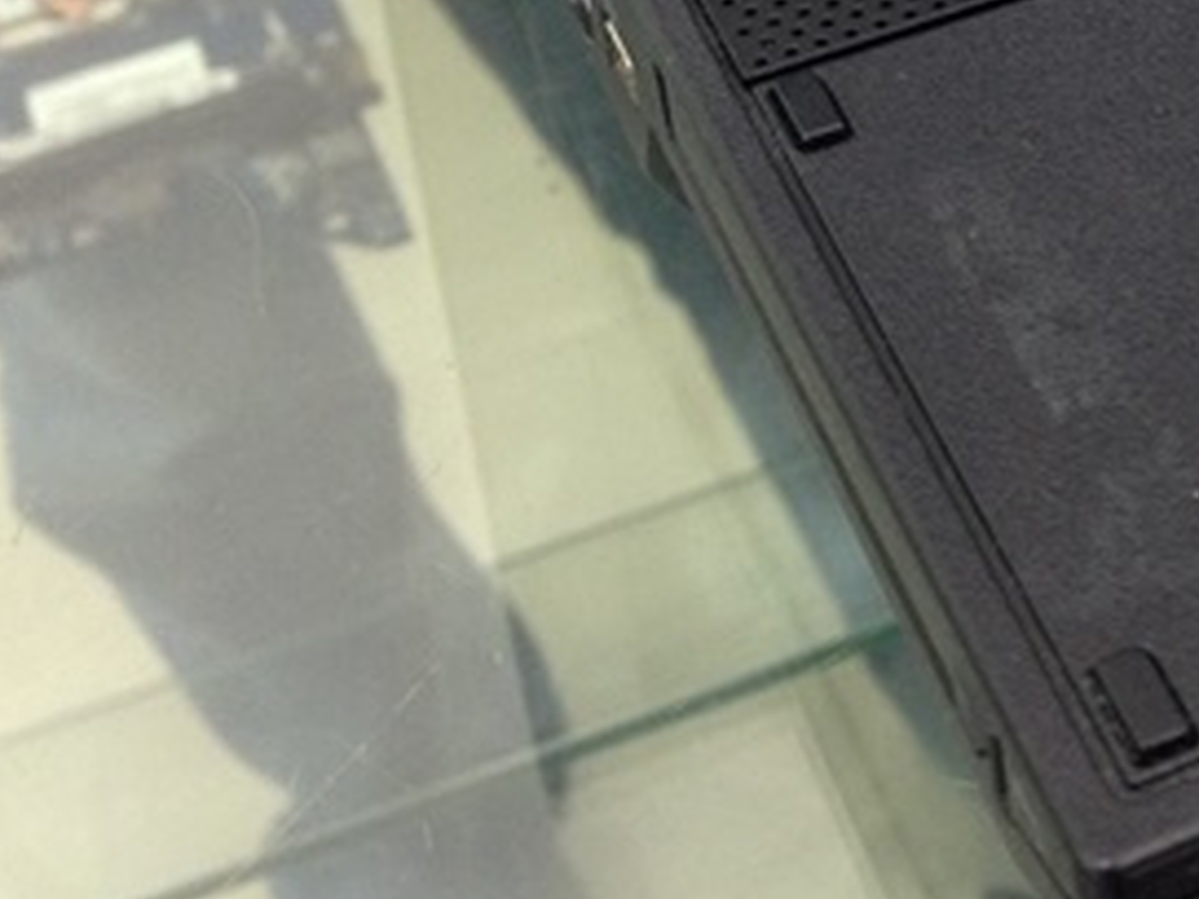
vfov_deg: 14.7
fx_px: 3360
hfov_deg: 19.2
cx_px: 1393
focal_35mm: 97
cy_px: -229
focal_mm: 4.12
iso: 125
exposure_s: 1/20
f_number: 2.4
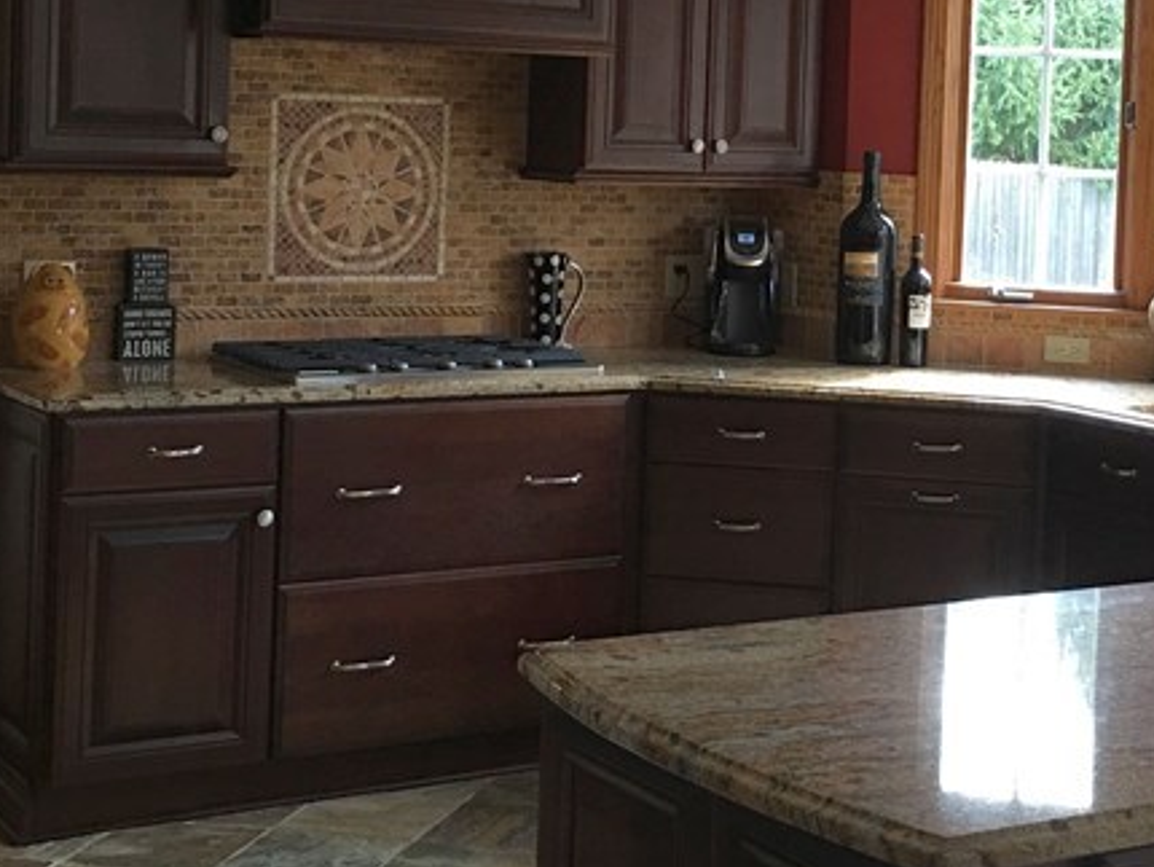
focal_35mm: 69
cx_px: 840
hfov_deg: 27.8
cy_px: 231
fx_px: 2302
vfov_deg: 21.2
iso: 40
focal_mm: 4.15
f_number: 2.2
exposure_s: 1/30
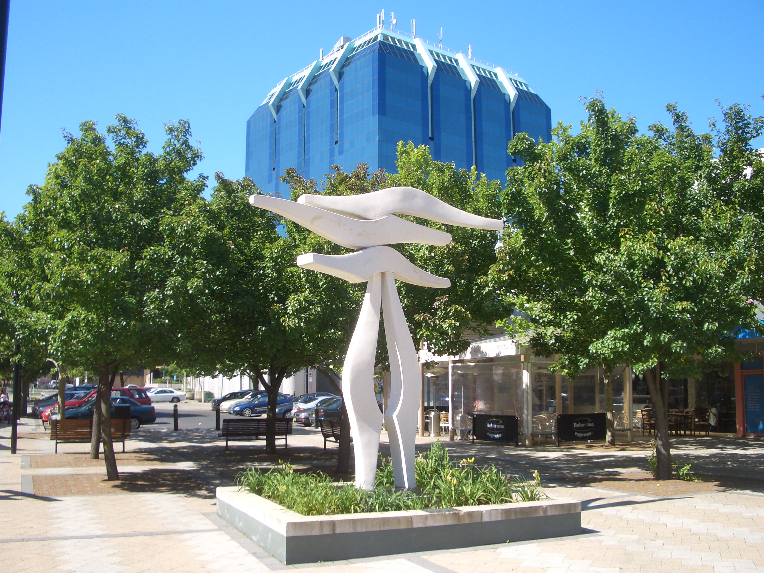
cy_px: 286
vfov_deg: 40.7
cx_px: 382
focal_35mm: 35
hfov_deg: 52.6
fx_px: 772
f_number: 4.3
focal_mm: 5.8
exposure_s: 1/250
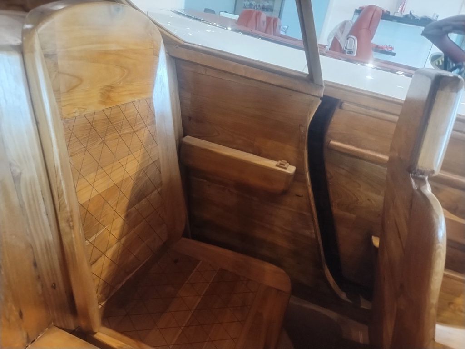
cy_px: 174
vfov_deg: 54.9
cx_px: 232
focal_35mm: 25
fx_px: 336
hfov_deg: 69.4
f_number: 1.7
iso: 215
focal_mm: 4.71
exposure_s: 1/24
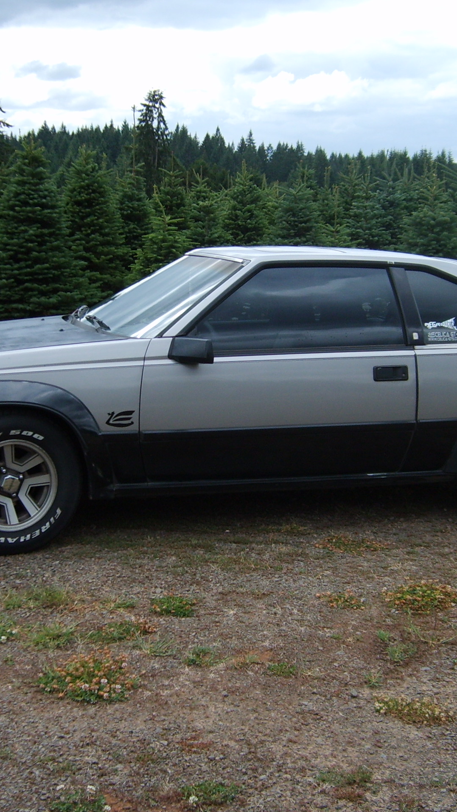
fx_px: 1098
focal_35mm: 51
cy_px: 406
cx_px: 224
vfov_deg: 40.6
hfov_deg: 23.5
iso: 50
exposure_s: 1/750
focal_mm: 5.8
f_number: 2.8
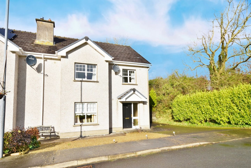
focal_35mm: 20
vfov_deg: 63.2
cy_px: 84
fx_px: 136
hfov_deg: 85.4
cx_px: 126
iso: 160
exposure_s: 1/500
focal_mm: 13
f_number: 8
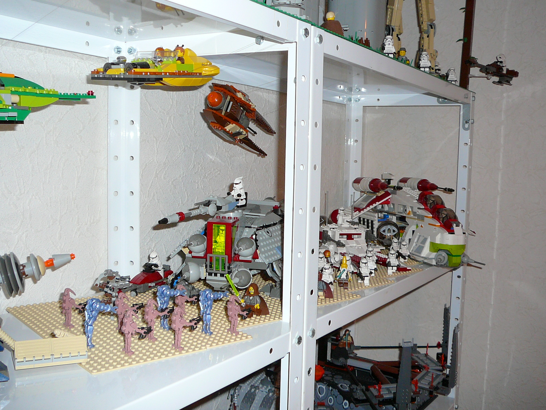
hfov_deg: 47.9
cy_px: 205
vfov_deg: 36.8
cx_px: 273
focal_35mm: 39
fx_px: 615
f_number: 2.8
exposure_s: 1/8
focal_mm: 5.2
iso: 100
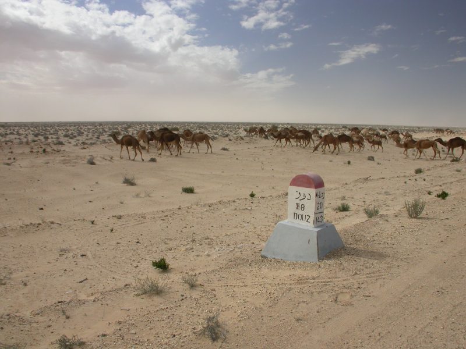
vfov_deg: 33.6
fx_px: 579
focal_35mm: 43
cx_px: 233
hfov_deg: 43.9
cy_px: 174
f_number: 6.2
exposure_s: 1/271
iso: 100
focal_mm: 8.9
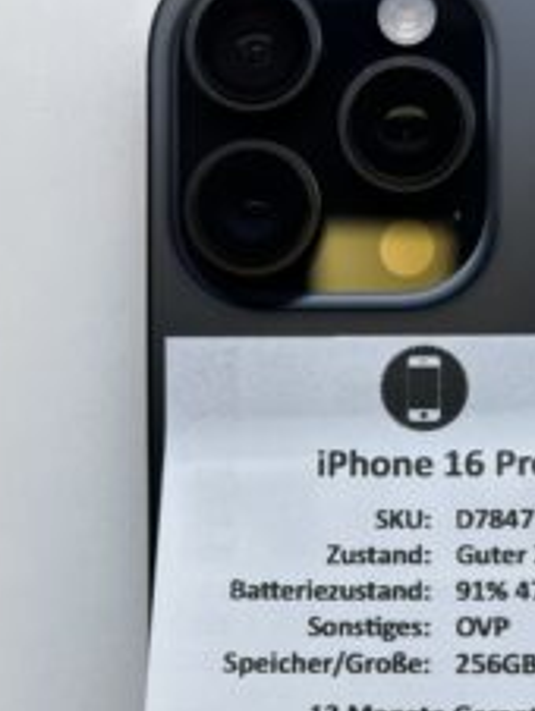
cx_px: 422
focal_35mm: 46
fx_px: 946
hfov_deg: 30.9
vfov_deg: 39.9
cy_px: 547
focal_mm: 5.7
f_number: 1.5
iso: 40
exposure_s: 1/279
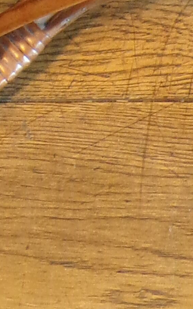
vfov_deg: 12.9
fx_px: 1086
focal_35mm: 129
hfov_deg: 10.1
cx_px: 177
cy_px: -397
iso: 250
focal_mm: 4.3
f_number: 3
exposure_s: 1/17
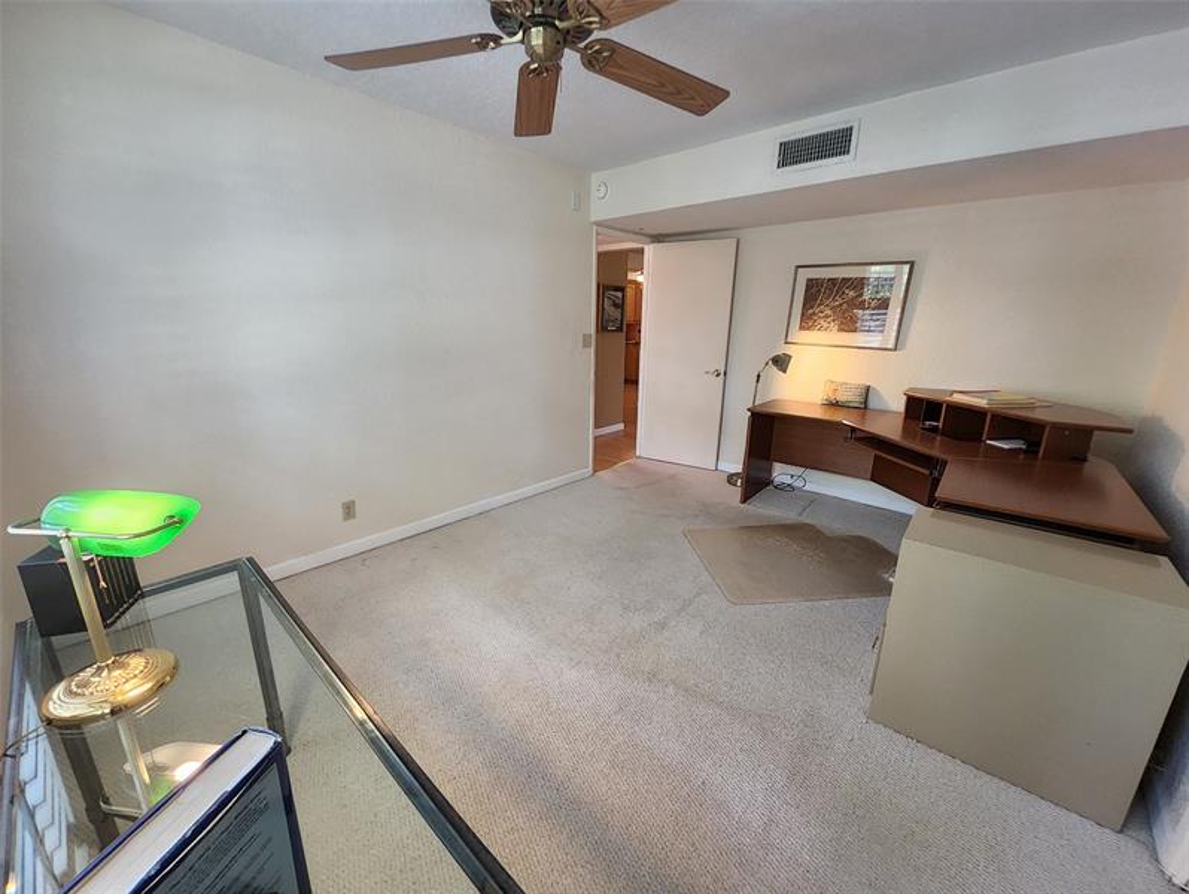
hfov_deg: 106.1
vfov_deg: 90.0
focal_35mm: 13
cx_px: 594
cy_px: 447
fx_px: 447
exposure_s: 1/60
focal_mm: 1.13
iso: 250
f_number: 2.2
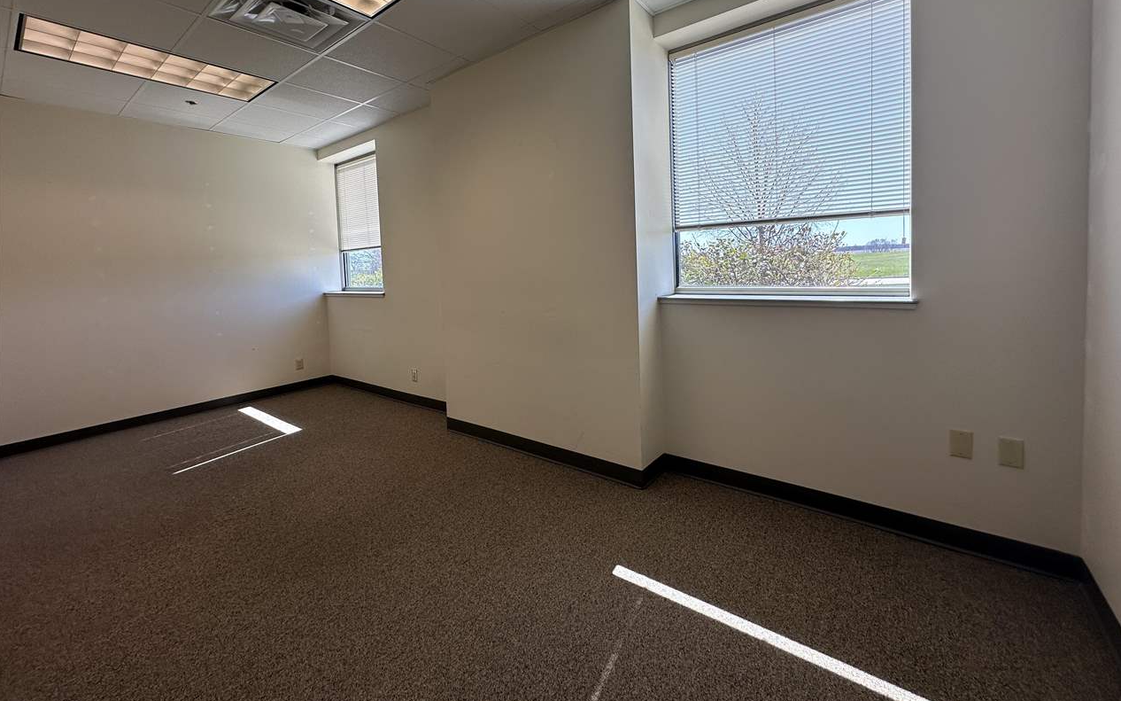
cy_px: 288
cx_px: 563
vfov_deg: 74.1
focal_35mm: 15
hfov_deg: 101.5
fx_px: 458
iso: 40
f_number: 2.2
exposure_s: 1/136
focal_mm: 2.22
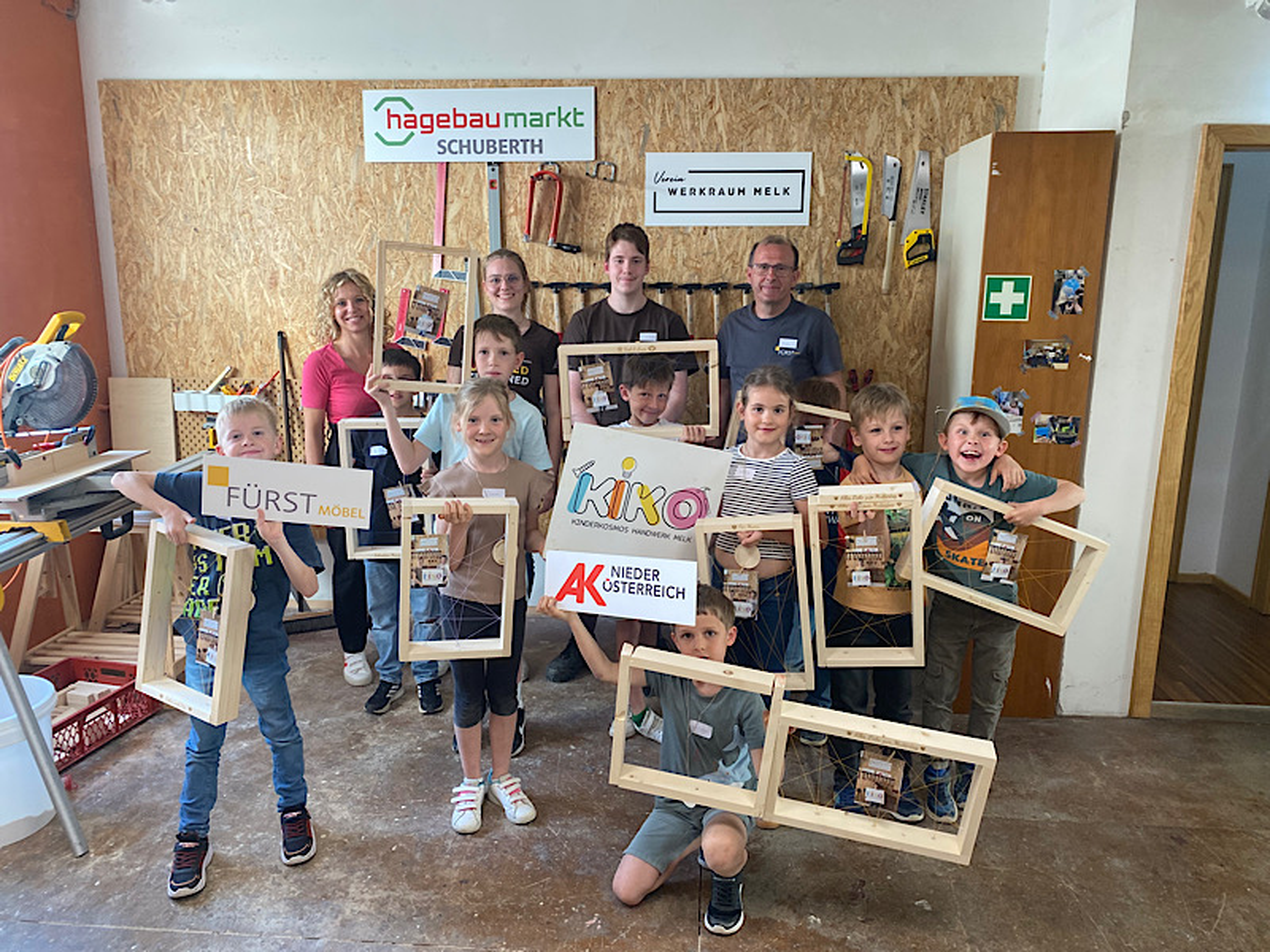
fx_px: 954
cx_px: 635
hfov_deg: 67.3
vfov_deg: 53.1
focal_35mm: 26
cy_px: 476
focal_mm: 4.25
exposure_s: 1/100
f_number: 1.8
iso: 125
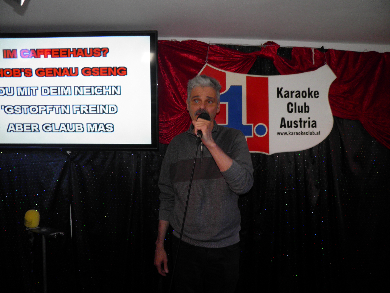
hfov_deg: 63.4
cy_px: 146
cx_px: 195
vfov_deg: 49.7
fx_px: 315
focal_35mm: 28
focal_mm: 4.9
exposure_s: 1/30
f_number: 2.8
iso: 100
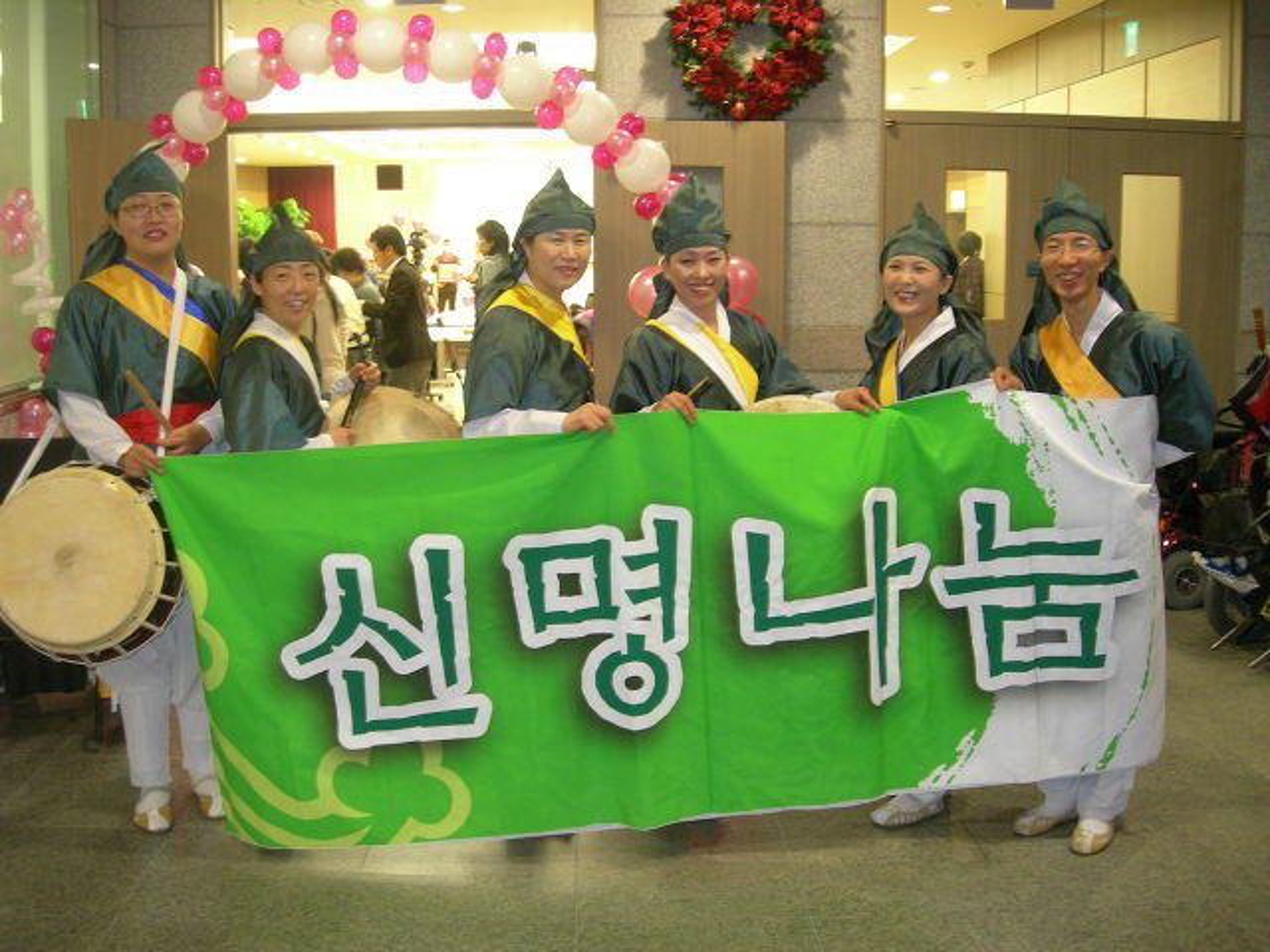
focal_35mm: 38
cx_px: 635
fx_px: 1394
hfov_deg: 49.0
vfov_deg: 37.7
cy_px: 476
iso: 200
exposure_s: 1/11.8
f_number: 2.8
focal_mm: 7.8
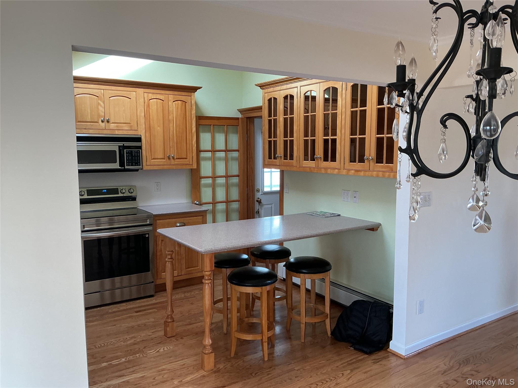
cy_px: 194
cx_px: 259
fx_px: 434
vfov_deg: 48.2
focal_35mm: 29
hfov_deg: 61.7
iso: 80
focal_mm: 3
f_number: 1.8
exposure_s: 1/60
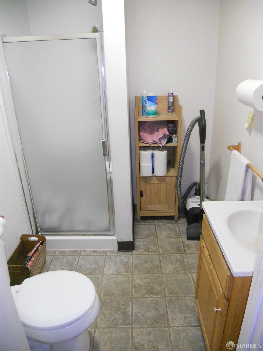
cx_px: 132
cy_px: 176
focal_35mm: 27
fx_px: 274
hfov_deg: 51.4
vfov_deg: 65.3
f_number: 3.2
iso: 400
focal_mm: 4.9
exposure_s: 1/25
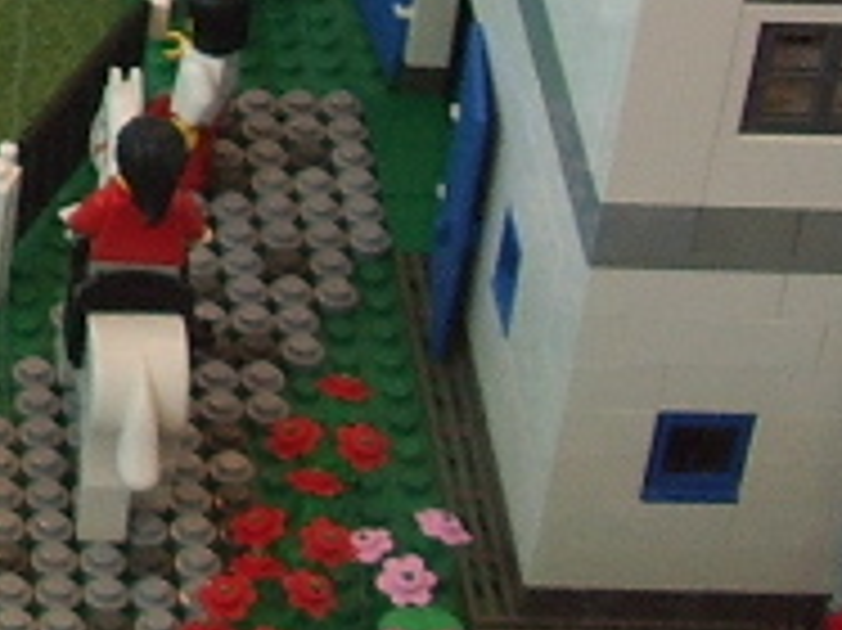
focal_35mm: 192
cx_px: -860
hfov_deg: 9.6
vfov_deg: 7.6
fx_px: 4667
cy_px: -392
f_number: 2.6
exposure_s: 1/60
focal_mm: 5.8
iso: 100
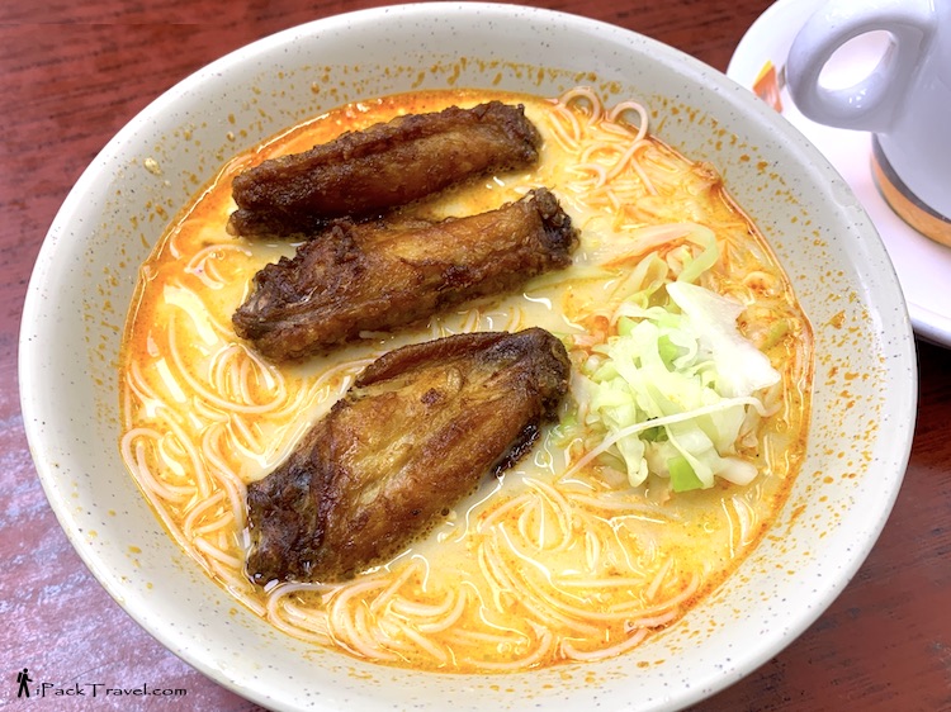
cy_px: 356
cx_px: 476
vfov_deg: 53.0
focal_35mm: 26
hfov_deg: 67.3
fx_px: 714
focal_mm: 4.25
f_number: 1.8
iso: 80
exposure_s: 1/100
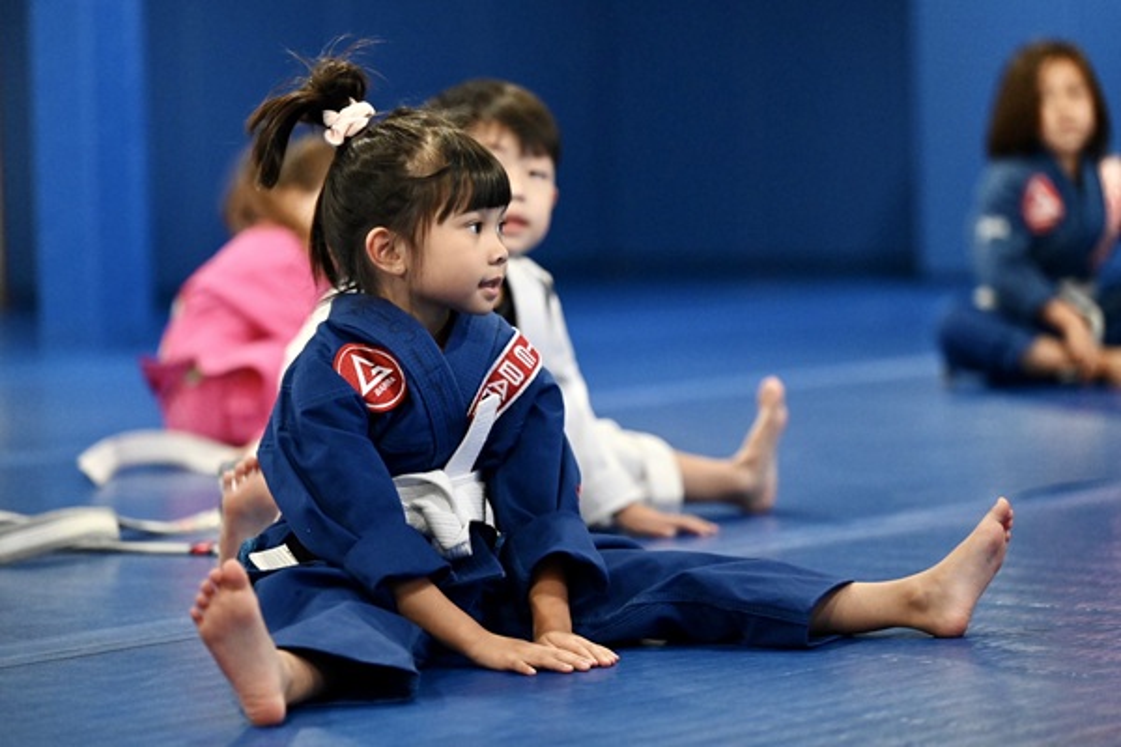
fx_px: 4048
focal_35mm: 130
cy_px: 374
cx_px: 560
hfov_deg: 15.8
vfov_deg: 10.5
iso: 10000
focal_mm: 130
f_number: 2.8
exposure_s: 1/500
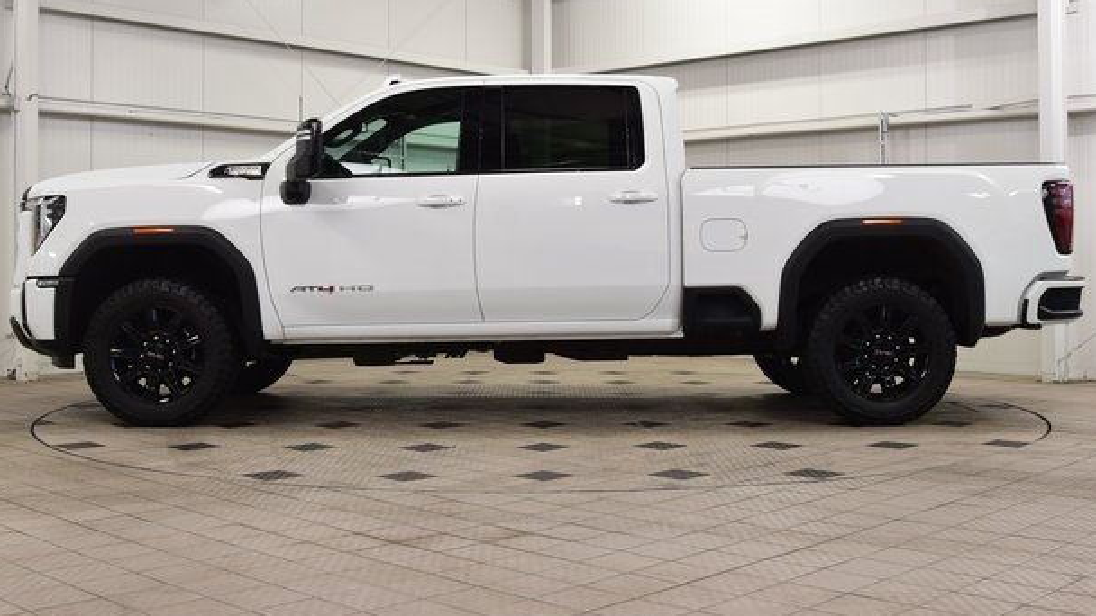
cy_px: 264
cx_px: 543
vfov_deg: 27.7
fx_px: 1250
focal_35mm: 43
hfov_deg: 47.4
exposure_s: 1/30
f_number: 7.1
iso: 500
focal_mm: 26
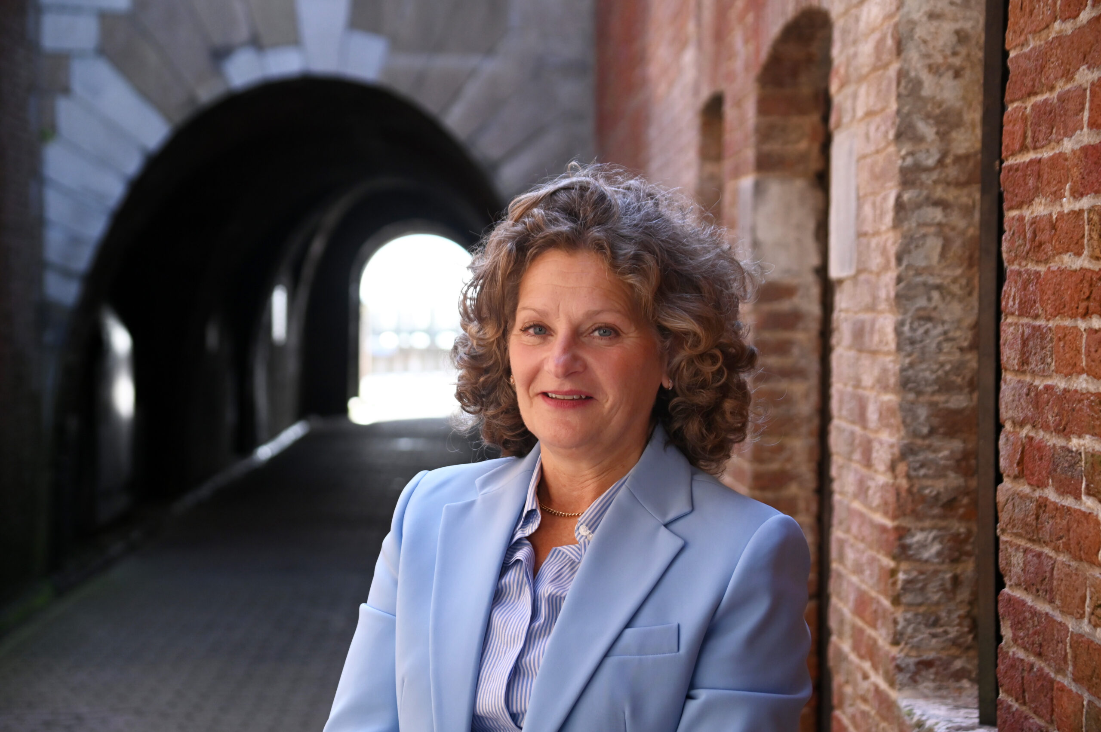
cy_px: 366
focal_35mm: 80
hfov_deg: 25.4
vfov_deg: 17.0
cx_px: 550
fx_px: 2445
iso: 1600
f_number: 6.3
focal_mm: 80
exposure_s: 1/500
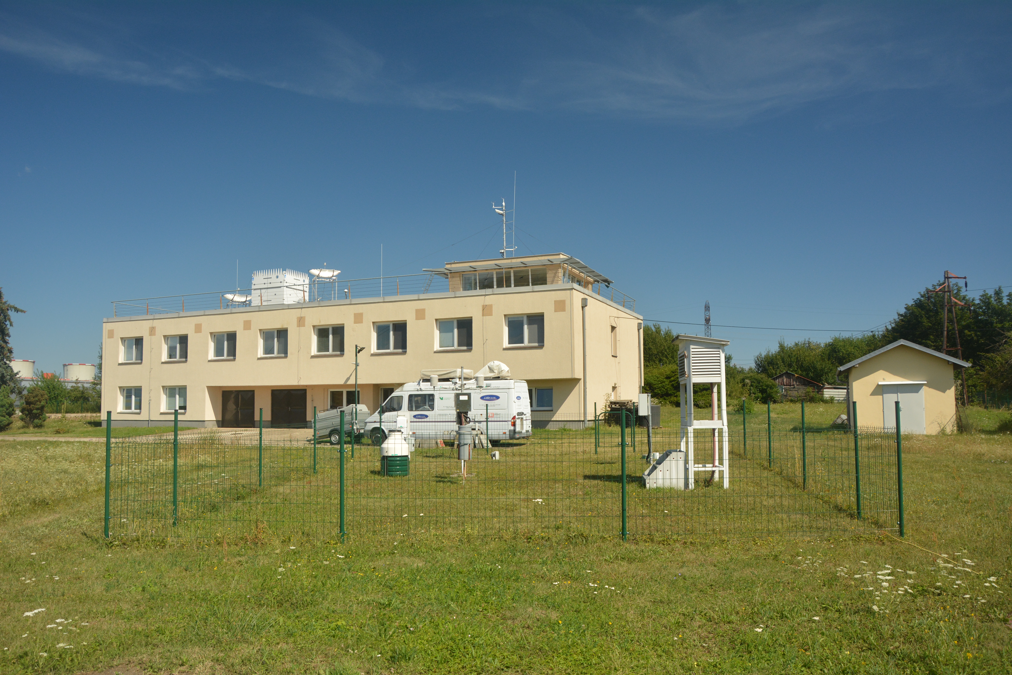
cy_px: 338
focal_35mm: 27
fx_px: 759
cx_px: 506
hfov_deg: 67.4
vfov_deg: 47.9
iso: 400
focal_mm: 18
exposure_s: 1/500
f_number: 7.1
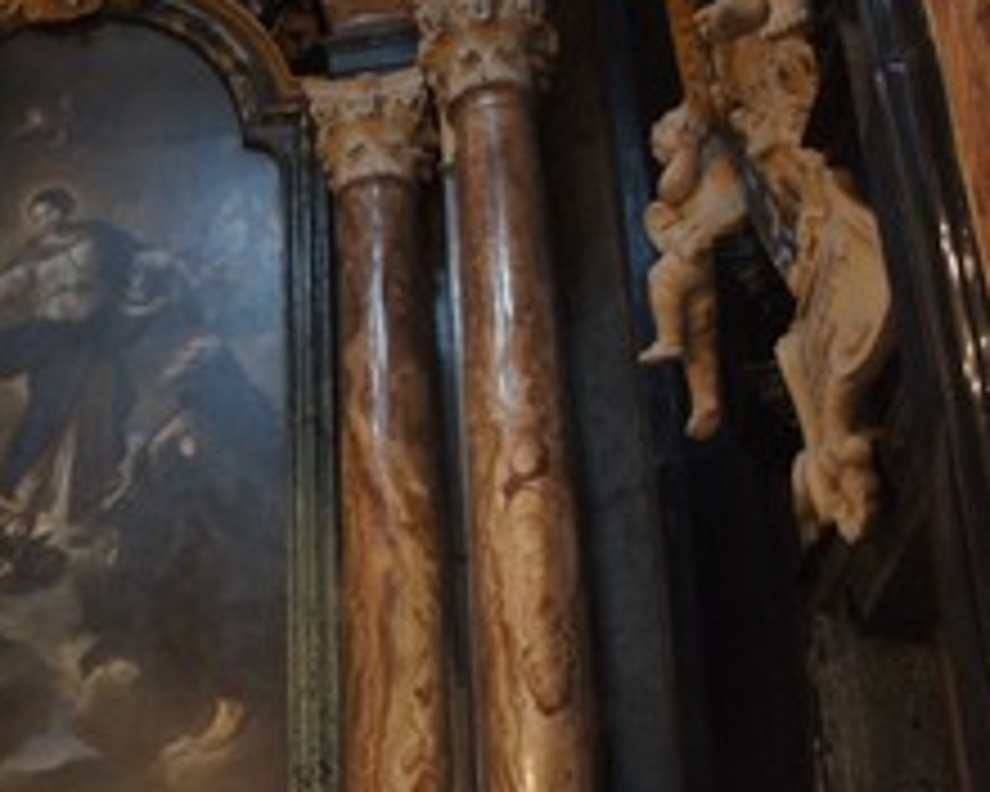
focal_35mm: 53
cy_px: 554
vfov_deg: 28.3
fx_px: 1553
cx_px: 140
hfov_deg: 33.8
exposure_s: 1/30
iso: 5000
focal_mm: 18
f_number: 3.5
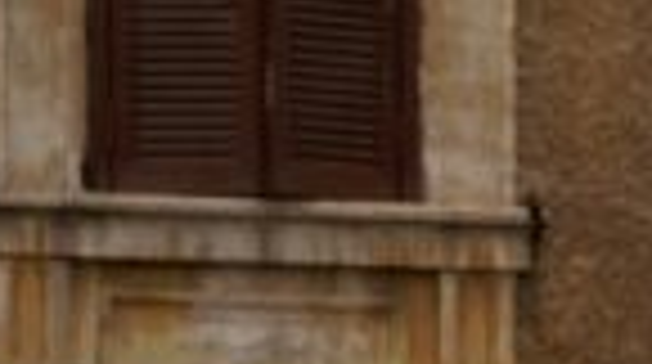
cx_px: 1219
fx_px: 6749
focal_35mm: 391
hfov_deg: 5.4
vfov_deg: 3.1
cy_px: 820
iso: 160
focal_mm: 60
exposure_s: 1/100
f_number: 5.6
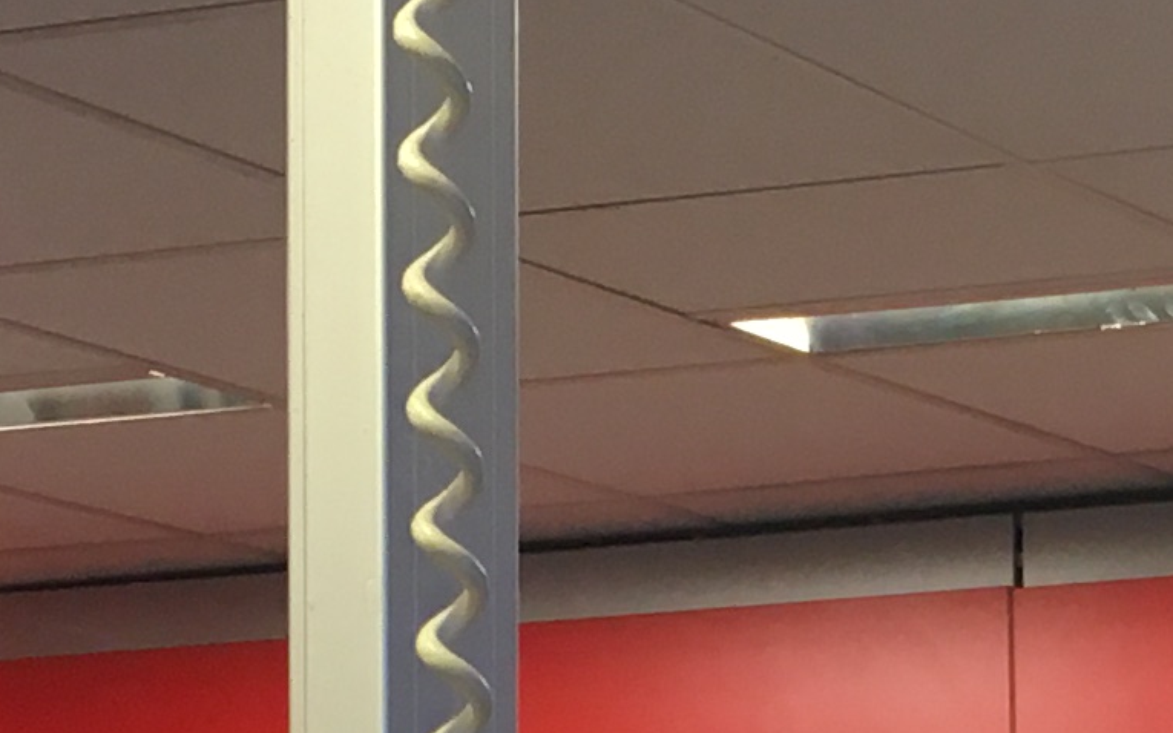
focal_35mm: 162
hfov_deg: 12.4
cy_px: 1721
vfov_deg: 7.6
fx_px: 5178
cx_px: 1682
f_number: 2.2
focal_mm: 4.15
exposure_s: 1/33
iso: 32
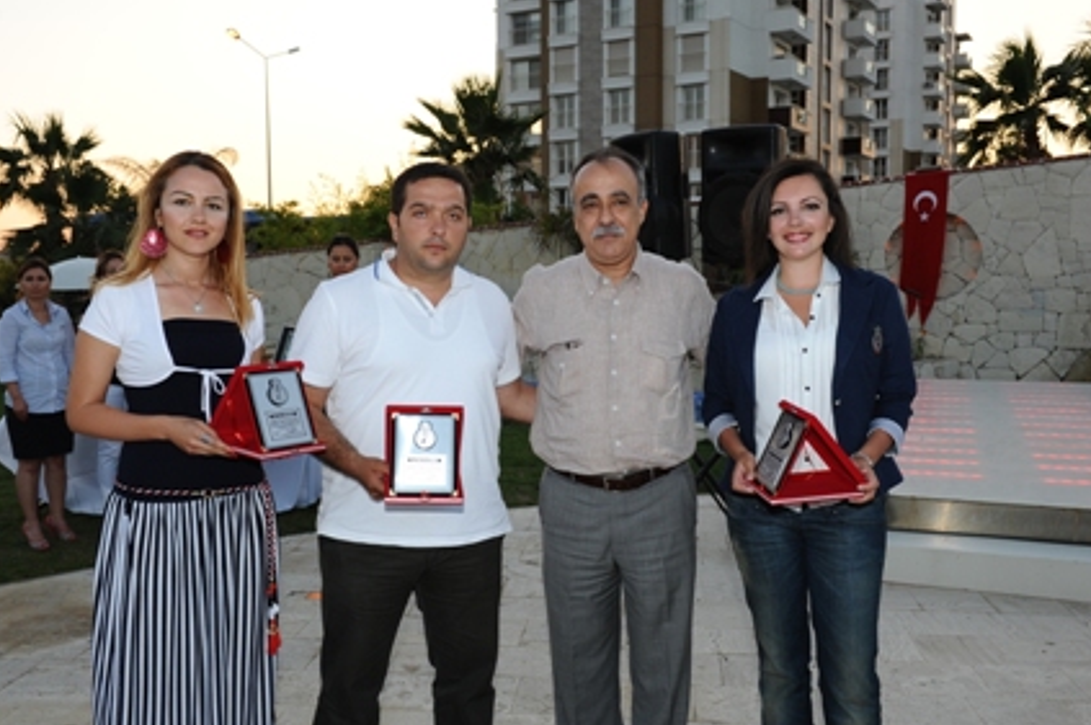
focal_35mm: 36
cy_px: 353
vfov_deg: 36.8
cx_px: 524
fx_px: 1090
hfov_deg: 53.2
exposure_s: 1/200
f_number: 7.1
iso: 640
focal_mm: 34
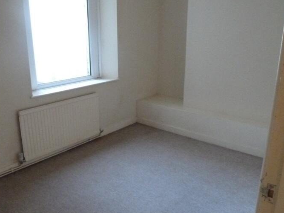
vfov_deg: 46.8
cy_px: 107
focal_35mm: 30
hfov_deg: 59.6
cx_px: 117
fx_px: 246
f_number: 3.3
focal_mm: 4.1
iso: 800
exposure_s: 1/30
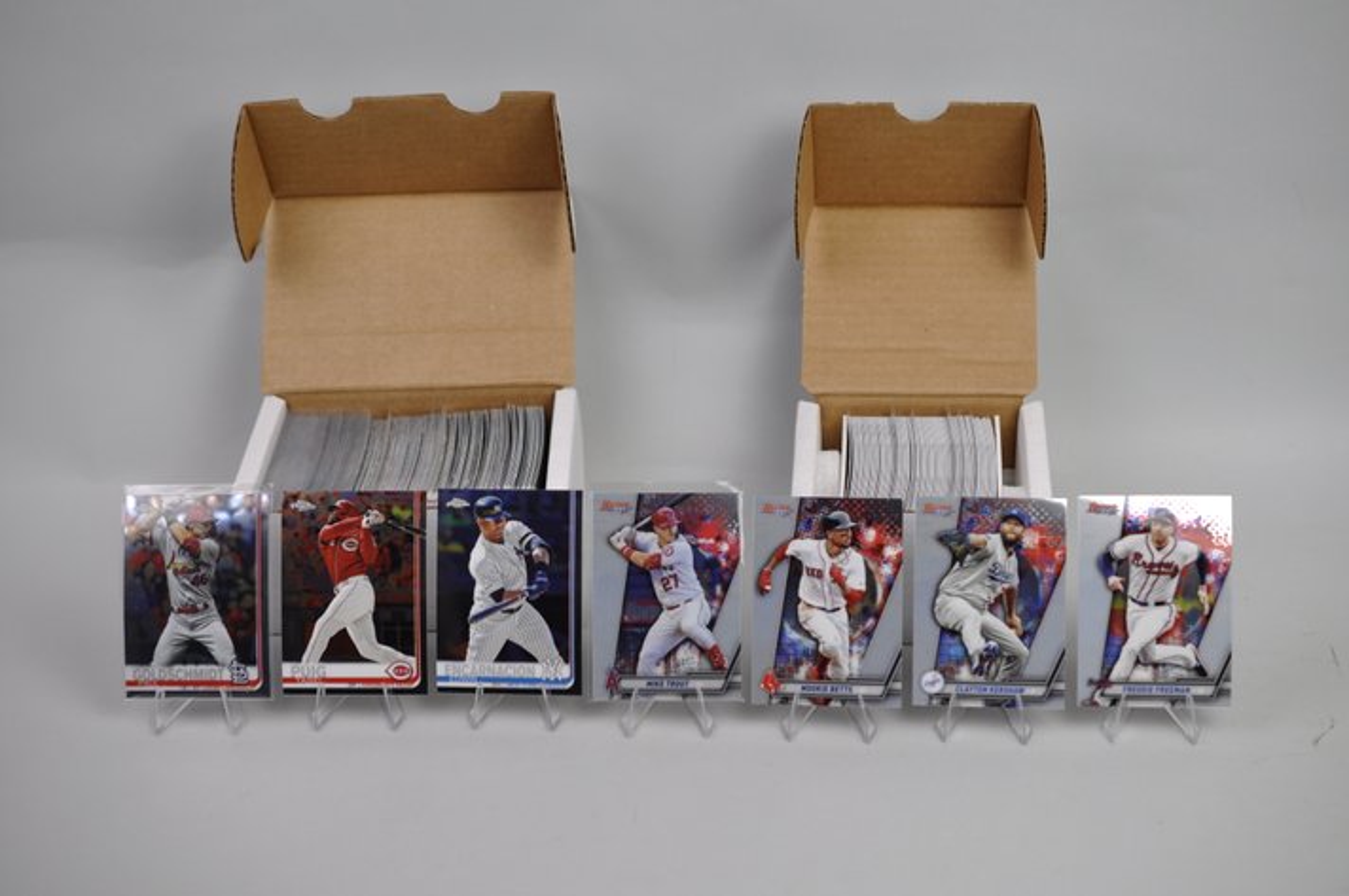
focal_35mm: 60
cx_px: 674
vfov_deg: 22.6
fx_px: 2246
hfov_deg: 33.4
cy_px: 448
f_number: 4
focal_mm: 40
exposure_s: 1/60
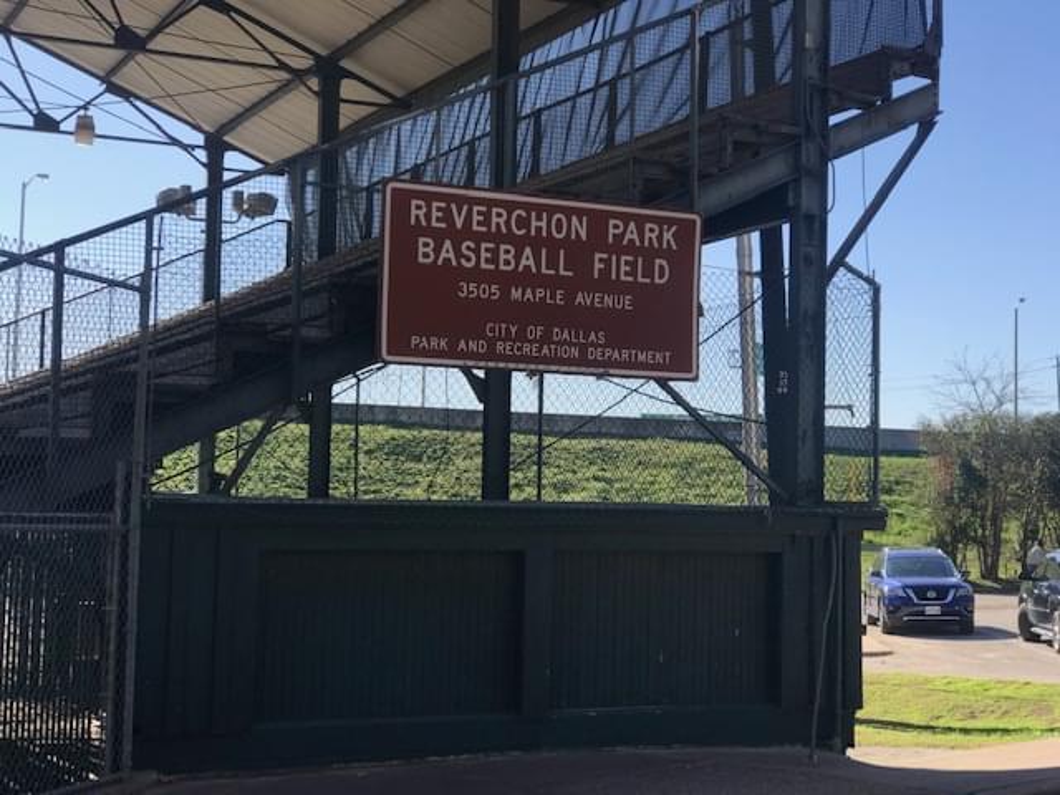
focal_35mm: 57
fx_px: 1745
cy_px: 398
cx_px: 530
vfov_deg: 25.7
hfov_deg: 33.8
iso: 20
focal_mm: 6.6
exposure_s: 1/606
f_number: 2.8
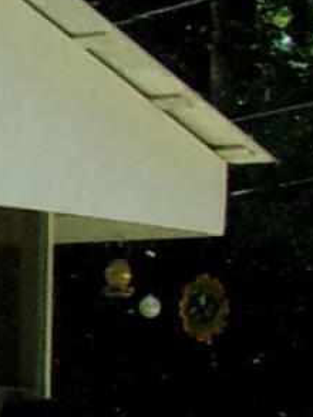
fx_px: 3325
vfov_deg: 7.2
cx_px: -1175
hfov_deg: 4.6
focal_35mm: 276
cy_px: 334
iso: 200
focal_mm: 4.9
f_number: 10.4
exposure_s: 1/125
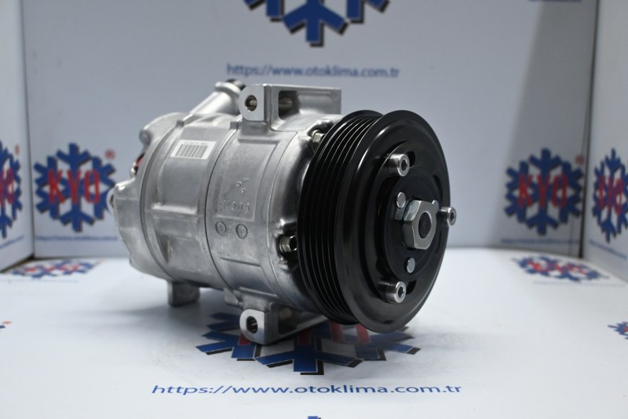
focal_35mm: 38
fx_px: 654
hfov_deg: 51.3
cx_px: 314
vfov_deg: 35.5
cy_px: 210
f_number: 4.2
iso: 1250
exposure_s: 1/125
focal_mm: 25
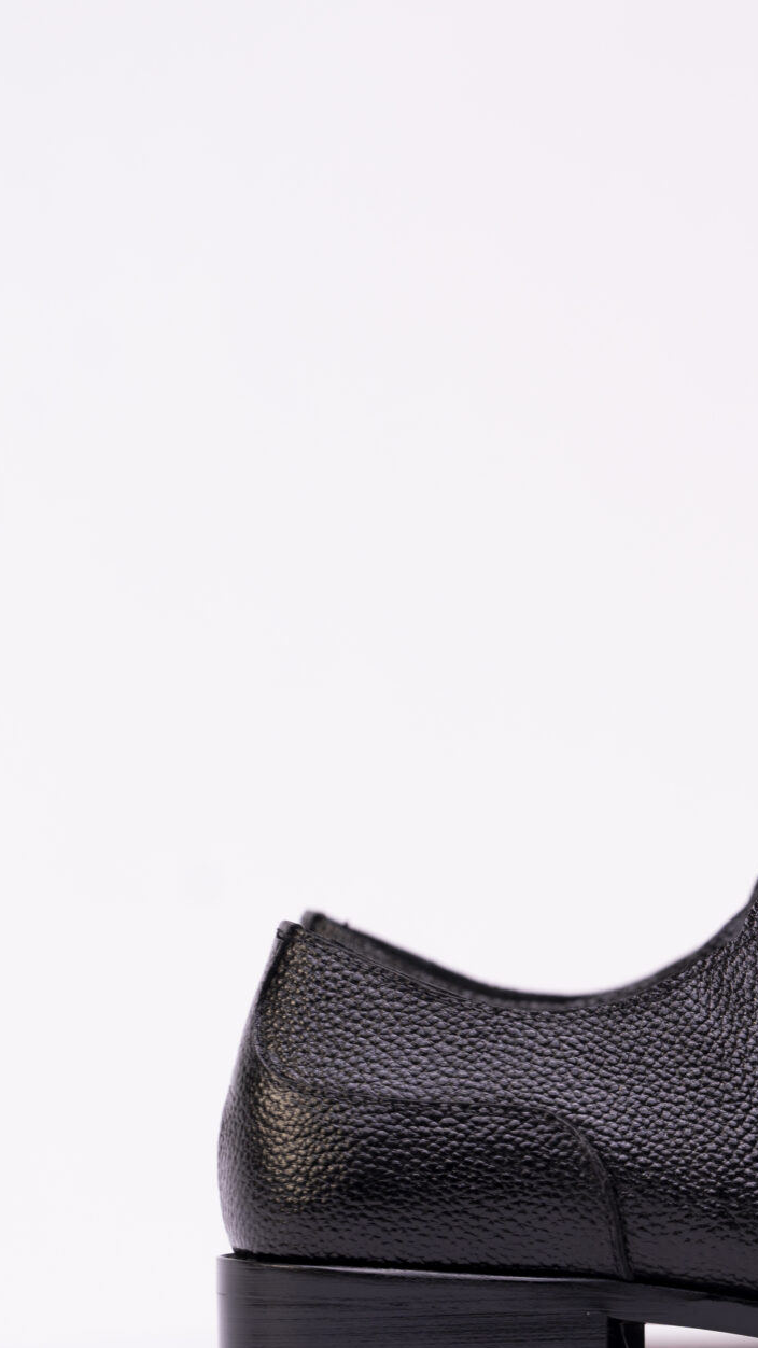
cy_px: 875
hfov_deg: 2.9
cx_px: 995
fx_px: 15154
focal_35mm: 424
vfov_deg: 5.1
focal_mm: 198
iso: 100
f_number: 5
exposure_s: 1/100
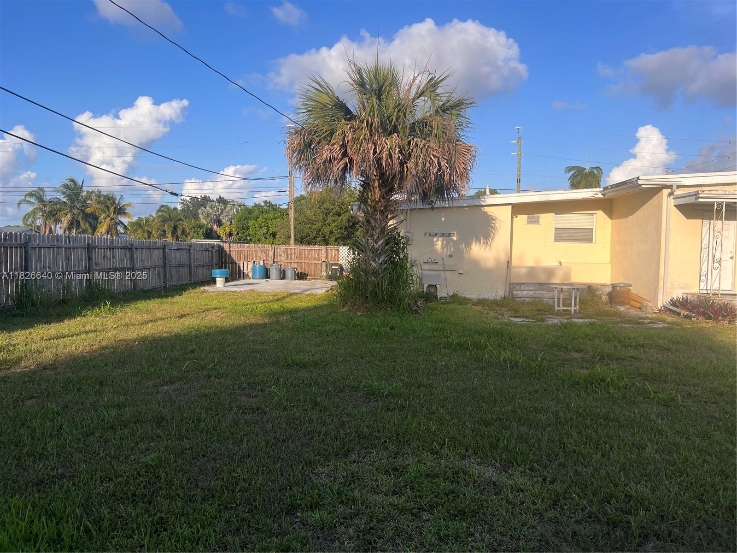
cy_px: 276
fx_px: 554
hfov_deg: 67.3
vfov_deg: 53.1
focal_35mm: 26
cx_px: 368
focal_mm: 5.7
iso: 50
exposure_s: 1/2571
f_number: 1.5
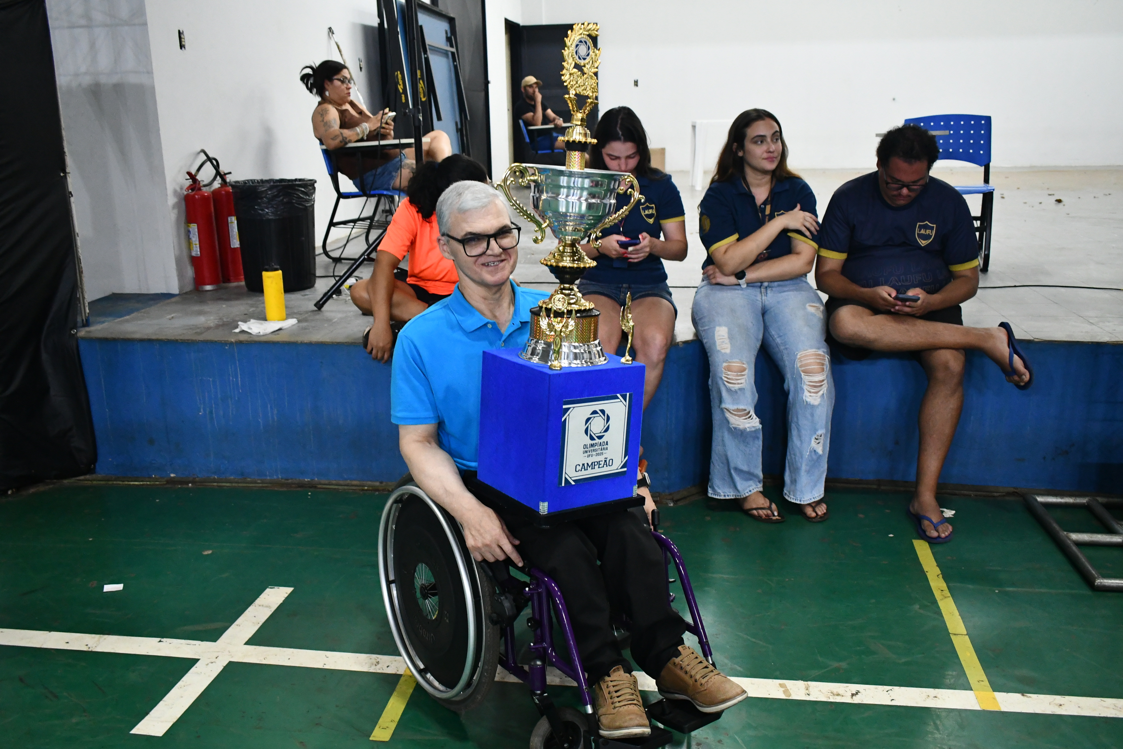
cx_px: 562
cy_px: 374
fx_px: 967
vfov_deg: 42.3
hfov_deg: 60.3
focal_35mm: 31
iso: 3200
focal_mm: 21
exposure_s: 1/80
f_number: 4.5
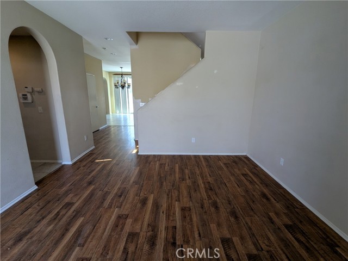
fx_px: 161
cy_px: 130
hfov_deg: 94.5
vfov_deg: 78.1
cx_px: 174
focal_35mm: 16
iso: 89
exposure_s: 1/120
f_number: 2.2
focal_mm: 2.35
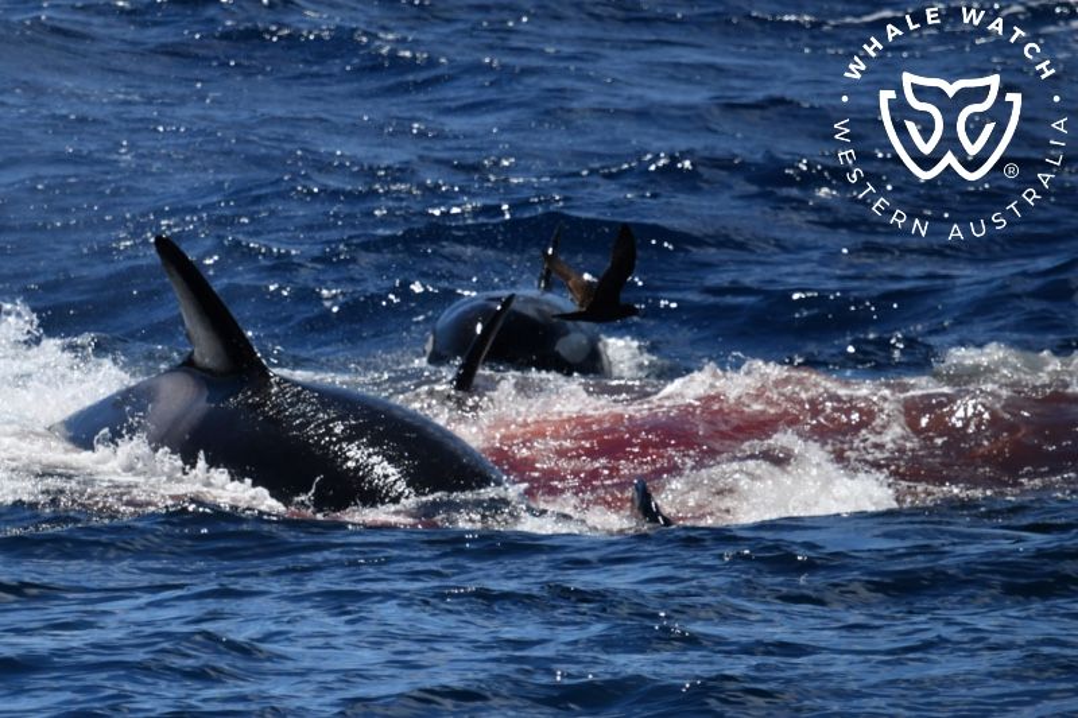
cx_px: 539
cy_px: 359
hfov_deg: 3.4
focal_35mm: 600
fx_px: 17962
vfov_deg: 2.3
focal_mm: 600
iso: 720
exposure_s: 1/8000
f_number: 6.3
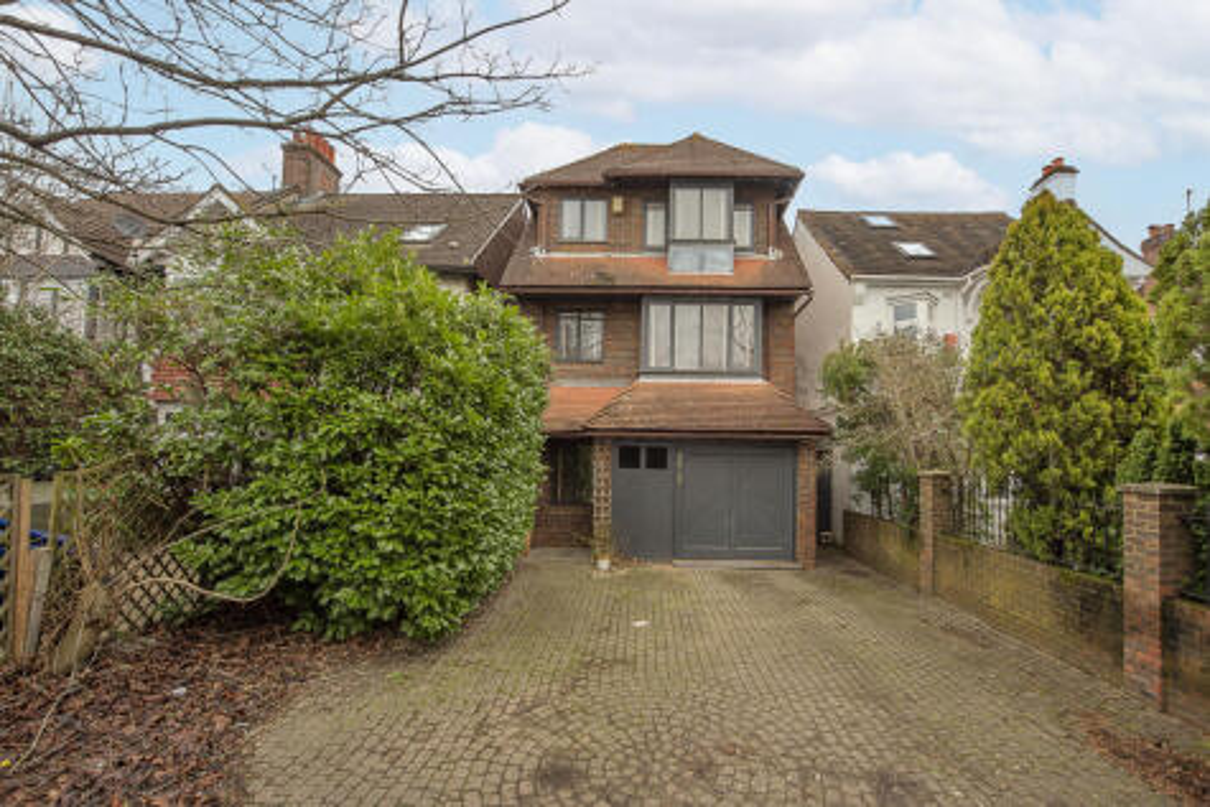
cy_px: 404
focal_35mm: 14
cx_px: 605
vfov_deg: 81.2
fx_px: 471
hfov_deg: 104.2
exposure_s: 1/250
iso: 500
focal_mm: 14
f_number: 5.6
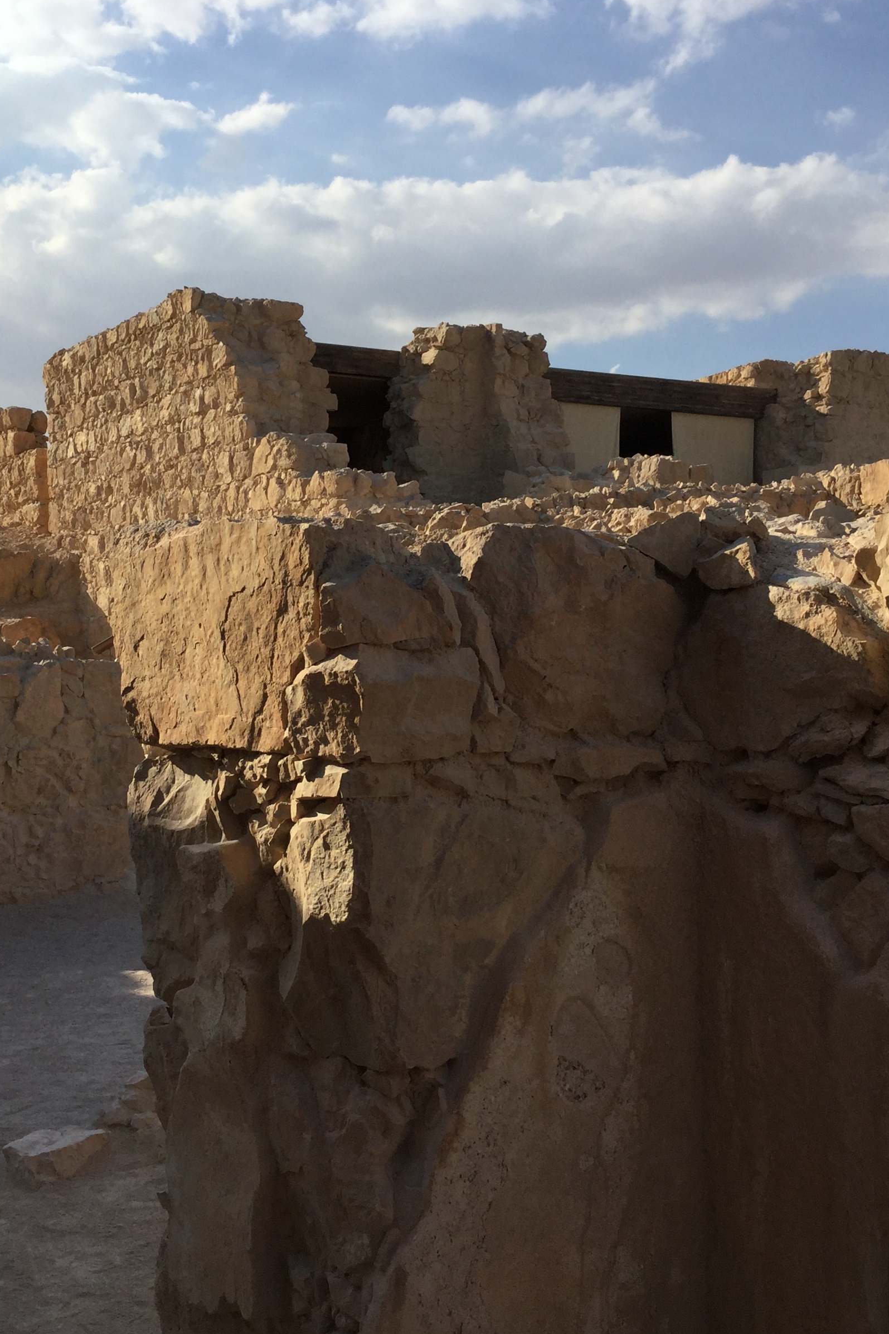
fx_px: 1629
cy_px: 659
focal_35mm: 44
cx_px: 361
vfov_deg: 44.5
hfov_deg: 30.4
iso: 25
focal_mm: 3.3
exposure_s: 1/1664
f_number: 2.4
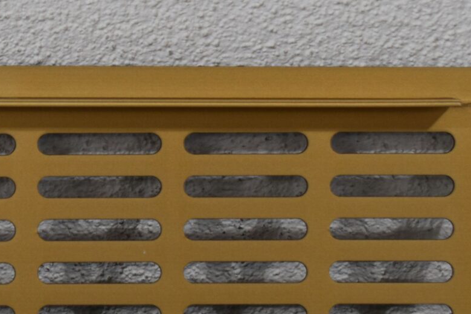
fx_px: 3541
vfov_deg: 5.1
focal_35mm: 271
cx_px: -96
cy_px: 226
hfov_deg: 7.5
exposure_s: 1/125
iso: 360
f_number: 5.6
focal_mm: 55
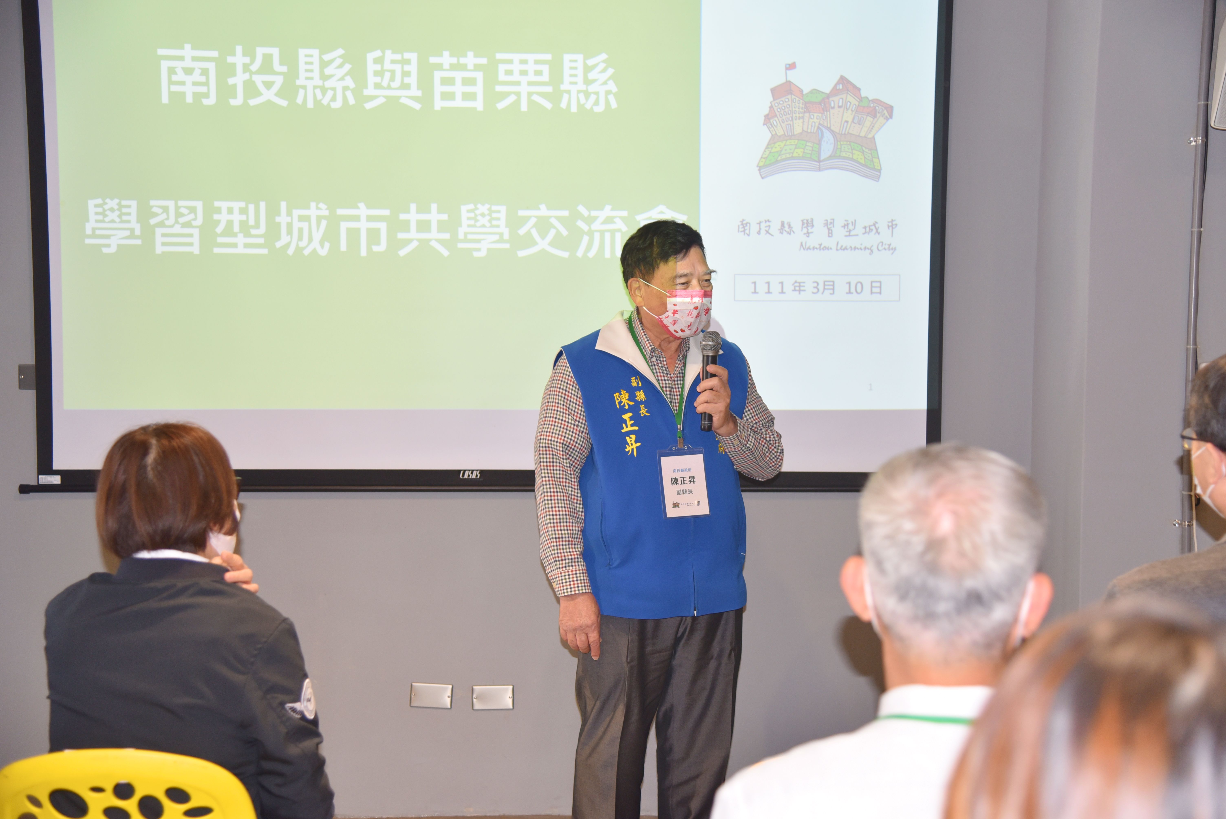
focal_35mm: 50
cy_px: 410
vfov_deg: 27.0
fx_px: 1703
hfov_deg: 39.6
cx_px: 613
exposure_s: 1/125
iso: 800
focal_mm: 50
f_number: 4
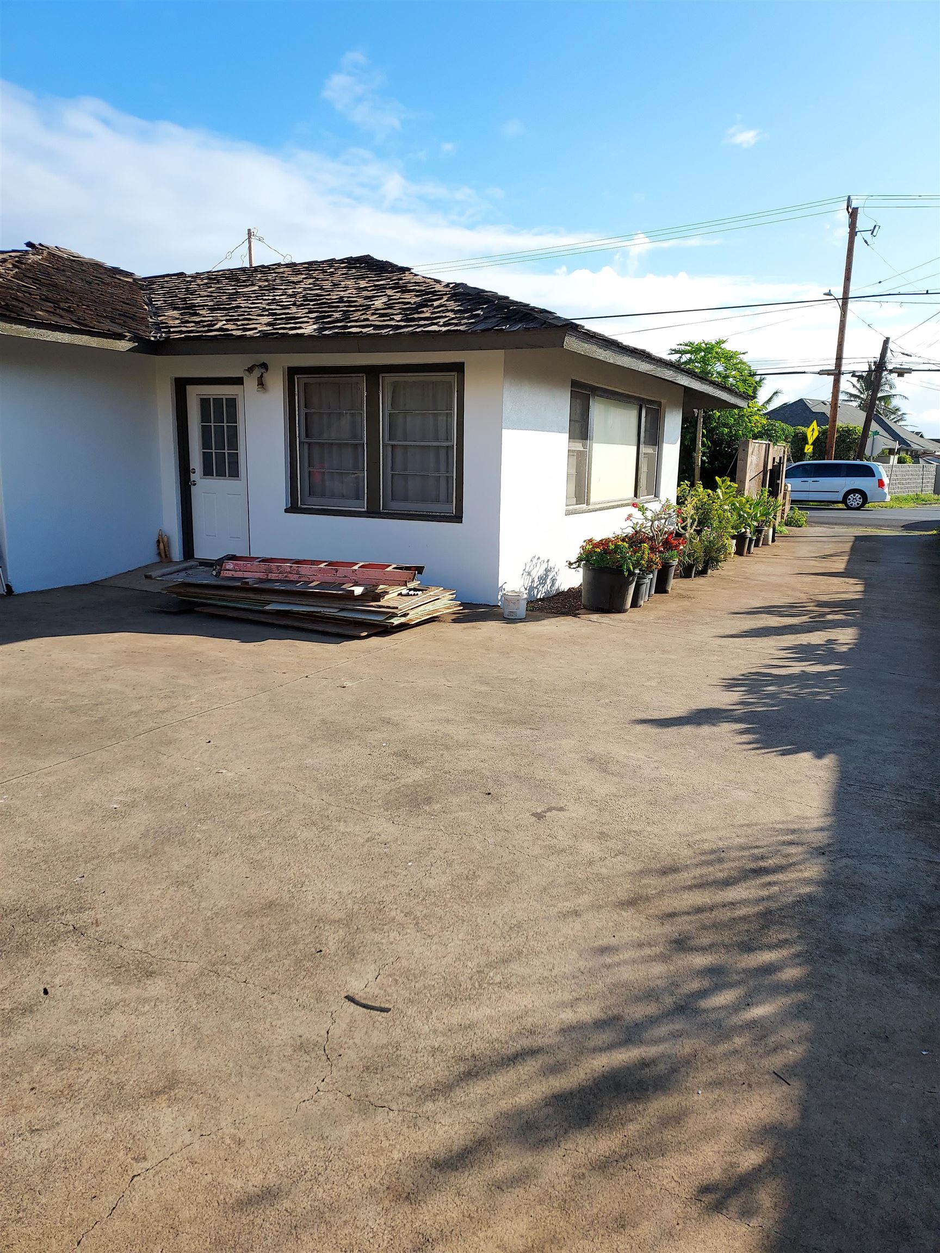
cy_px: 626
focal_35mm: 24
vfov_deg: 71.6
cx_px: 470
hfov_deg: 56.8
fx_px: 869
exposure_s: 1/637
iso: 40
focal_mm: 4.6
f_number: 1.8
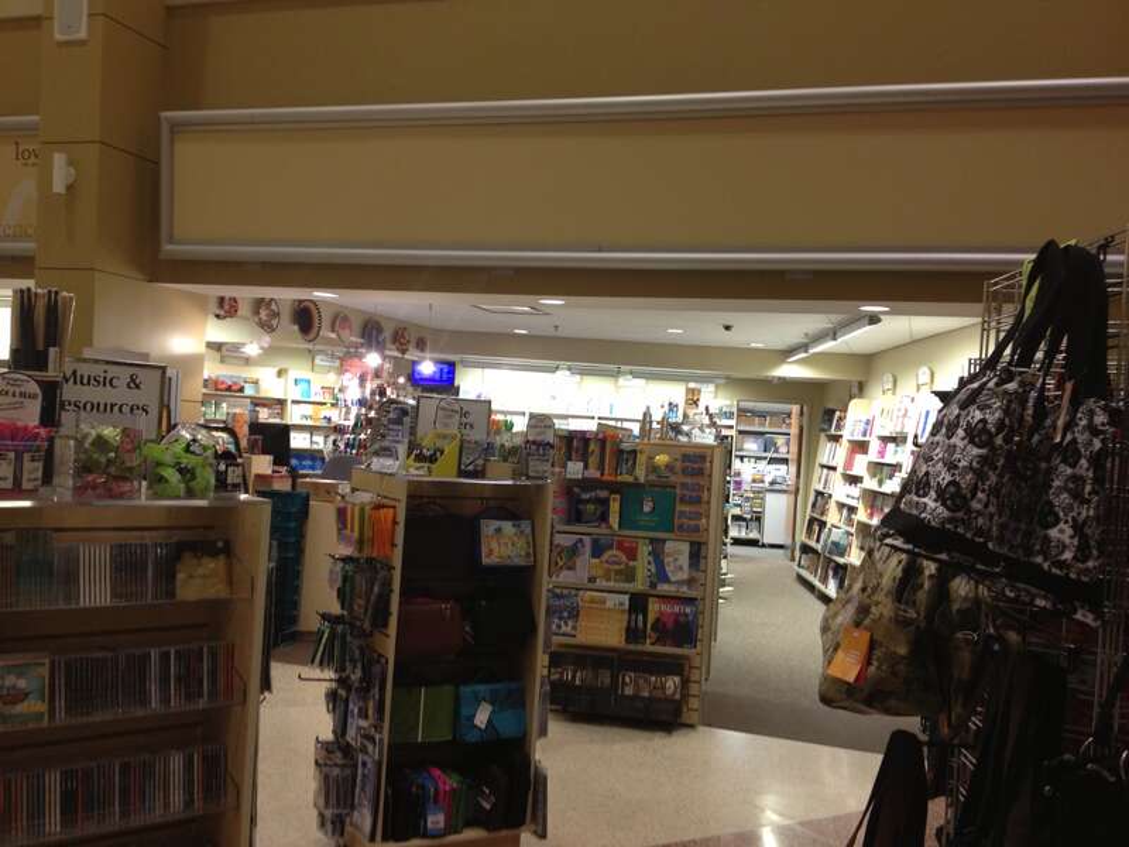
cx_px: 564
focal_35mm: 35
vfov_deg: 40.7
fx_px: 1142
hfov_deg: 52.6
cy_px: 424
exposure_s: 1/20
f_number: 2.4
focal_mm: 4.28
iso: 100
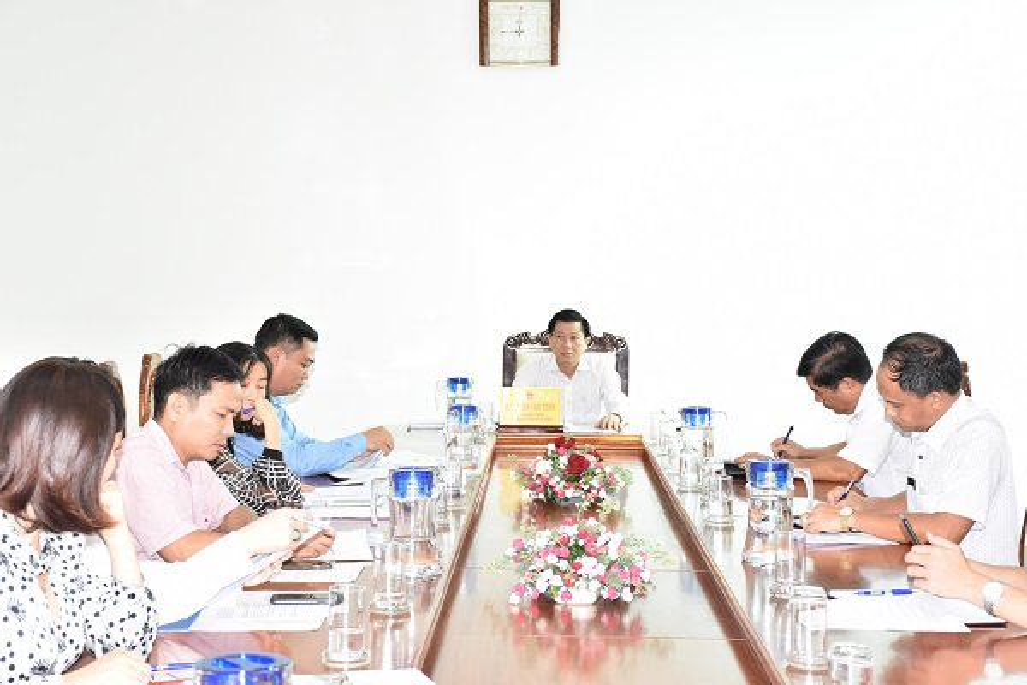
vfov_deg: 21.6
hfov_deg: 31.9
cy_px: 342
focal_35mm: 63
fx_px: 1797
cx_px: 514
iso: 1250
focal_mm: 42
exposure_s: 1/125
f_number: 5.6
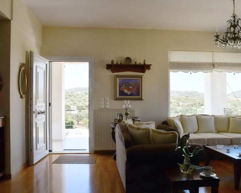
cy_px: 96
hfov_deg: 57.2
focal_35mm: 31
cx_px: 124
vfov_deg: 47.1
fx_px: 221
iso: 100
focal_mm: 18
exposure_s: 1/15
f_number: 22
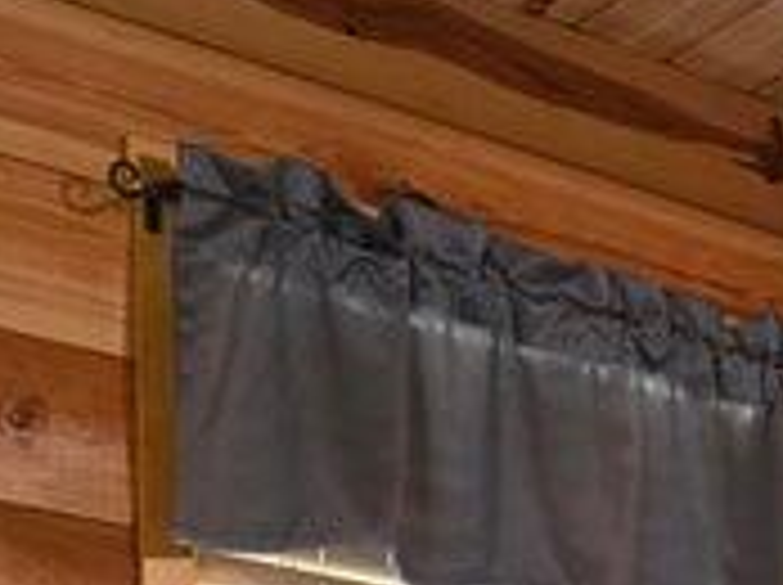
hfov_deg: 15.2
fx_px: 2552
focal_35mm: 113
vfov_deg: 11.3
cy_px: 1310
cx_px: 1397
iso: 1000
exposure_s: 1/120
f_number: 1.7
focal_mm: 6.3
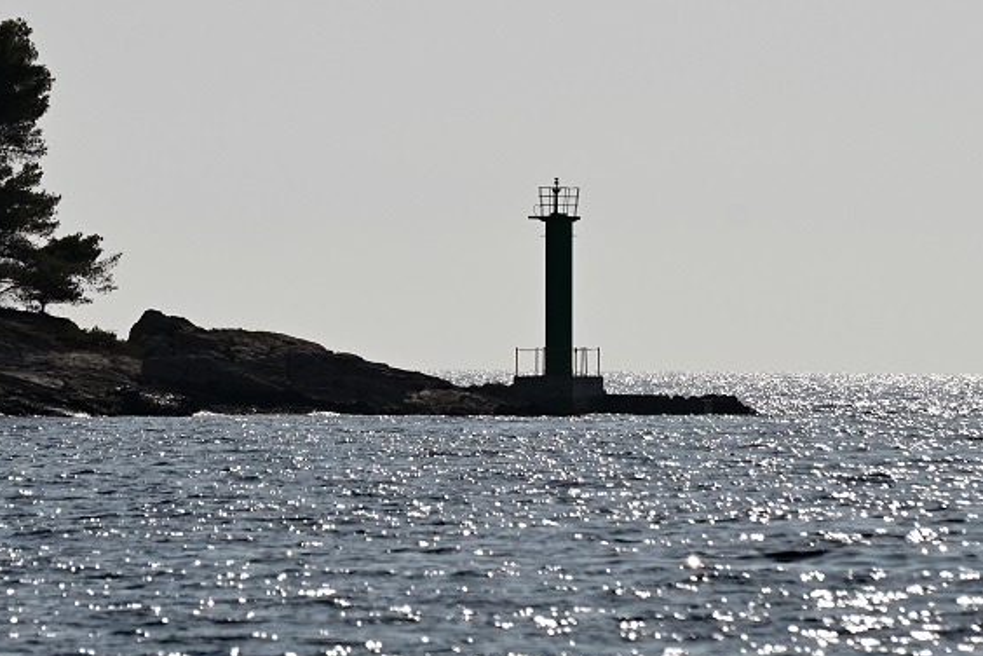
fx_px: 13843
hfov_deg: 4.1
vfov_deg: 2.7
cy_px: 13
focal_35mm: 507
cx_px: 455
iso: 100
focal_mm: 220
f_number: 8
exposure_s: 1/2000
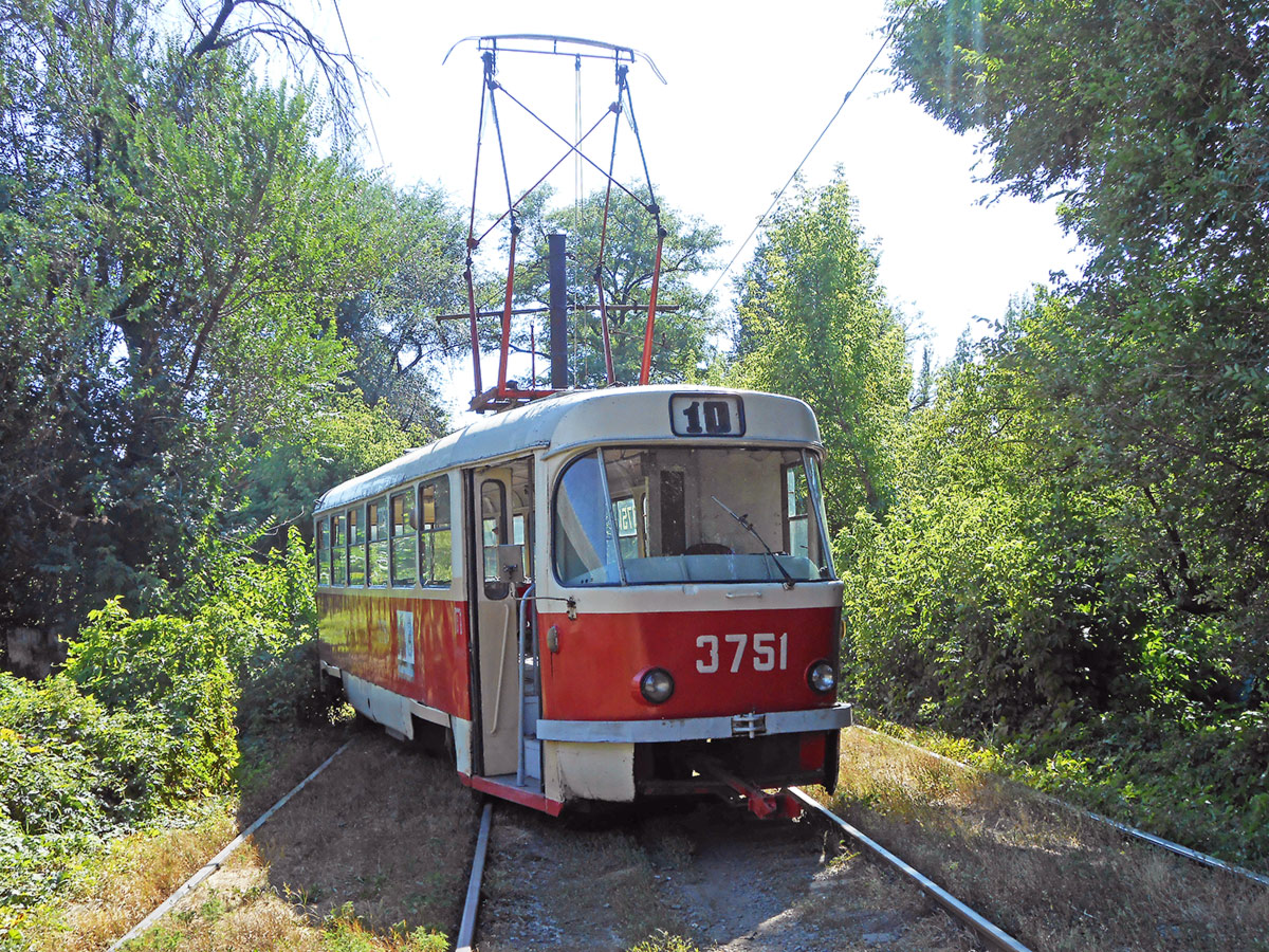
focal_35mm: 44
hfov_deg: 42.9
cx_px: 634
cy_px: 476
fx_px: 1613
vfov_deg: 32.9
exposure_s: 1/250
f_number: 4.5
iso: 80
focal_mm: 7.8
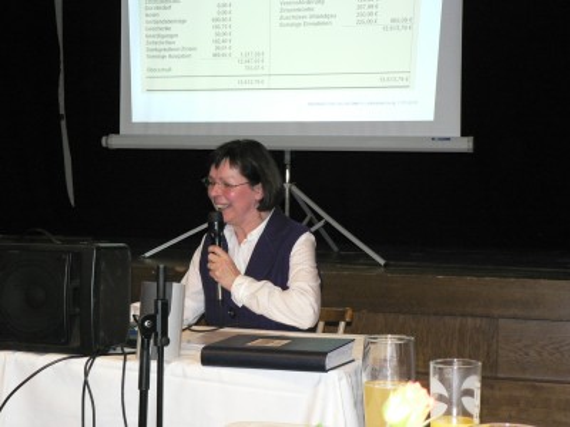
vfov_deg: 19.9
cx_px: 285
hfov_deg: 26.3
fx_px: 1219
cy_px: 214
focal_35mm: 74
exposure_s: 1/60
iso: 300
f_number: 3.2
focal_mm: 12.4
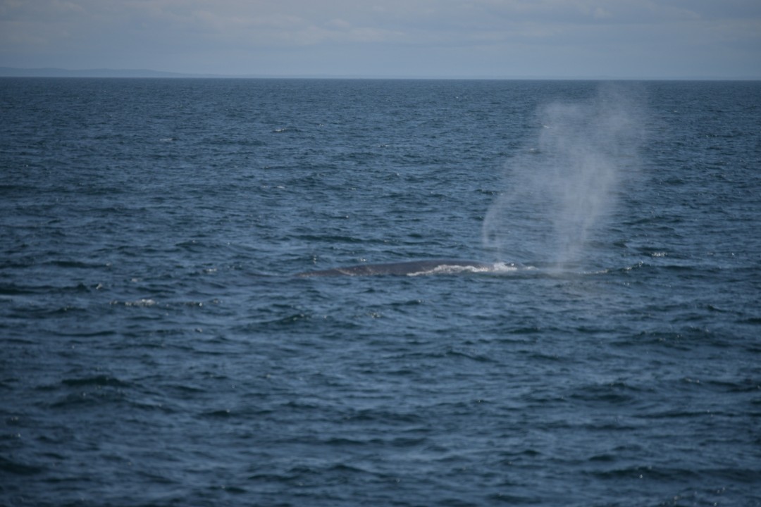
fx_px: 4914
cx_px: 380
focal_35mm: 232
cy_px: 254
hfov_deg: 8.9
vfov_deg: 5.9
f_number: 5.3
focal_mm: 155
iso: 200
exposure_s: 1/4000
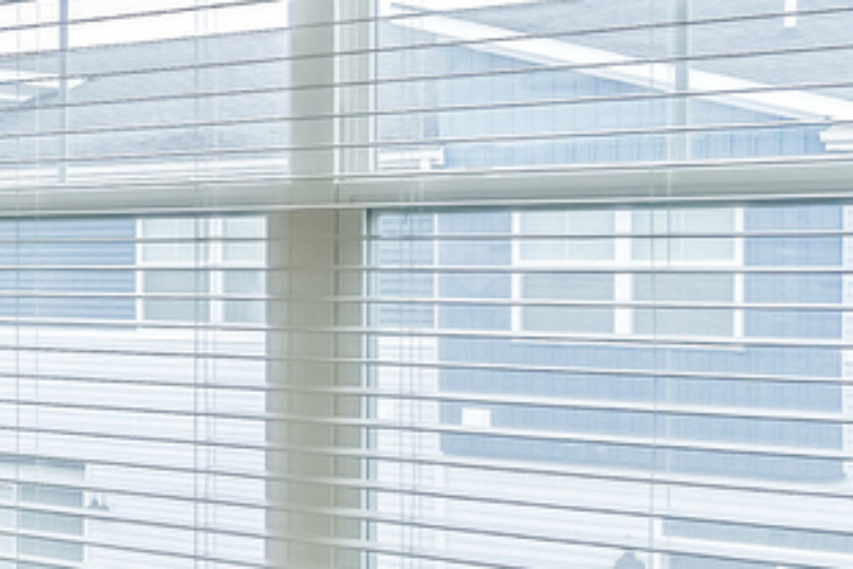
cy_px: 315
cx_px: -845
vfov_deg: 17.5
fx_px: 1848
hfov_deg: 18.0
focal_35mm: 78
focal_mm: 10
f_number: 5
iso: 100
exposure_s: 1/50
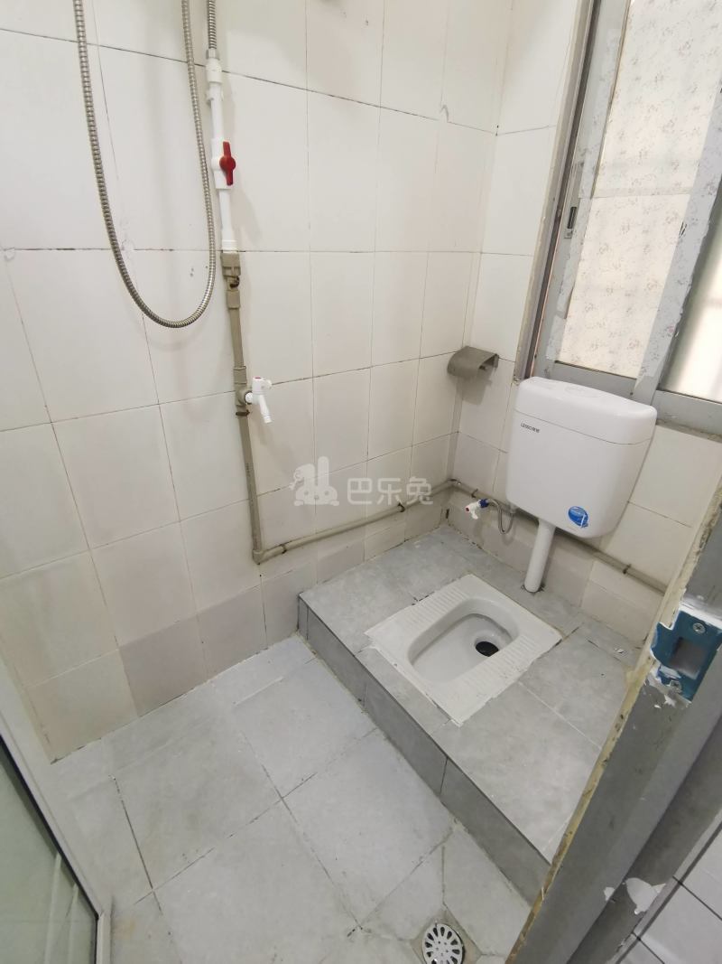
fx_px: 473
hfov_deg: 74.7
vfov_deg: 91.0
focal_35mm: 17
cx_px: 361
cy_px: 482
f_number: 2.2
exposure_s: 1/33.3
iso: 320
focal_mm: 2.26
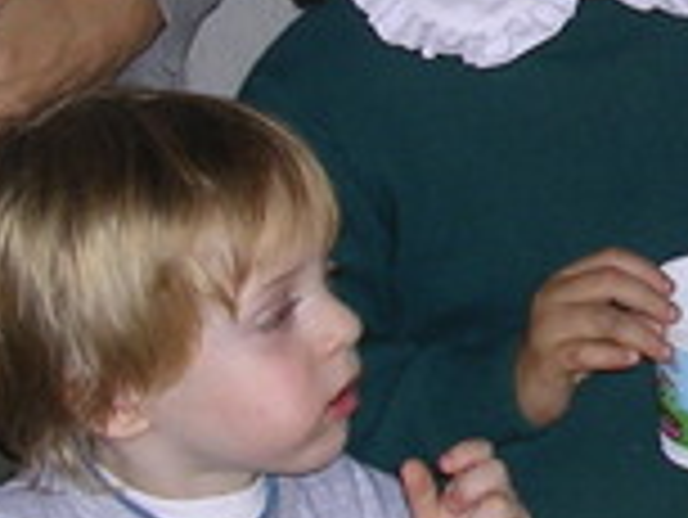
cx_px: 1048
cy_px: 77
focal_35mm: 159
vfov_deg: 9.3
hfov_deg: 11.8
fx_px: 3163
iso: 50
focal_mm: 5.8
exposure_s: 1/60.1
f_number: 2.8
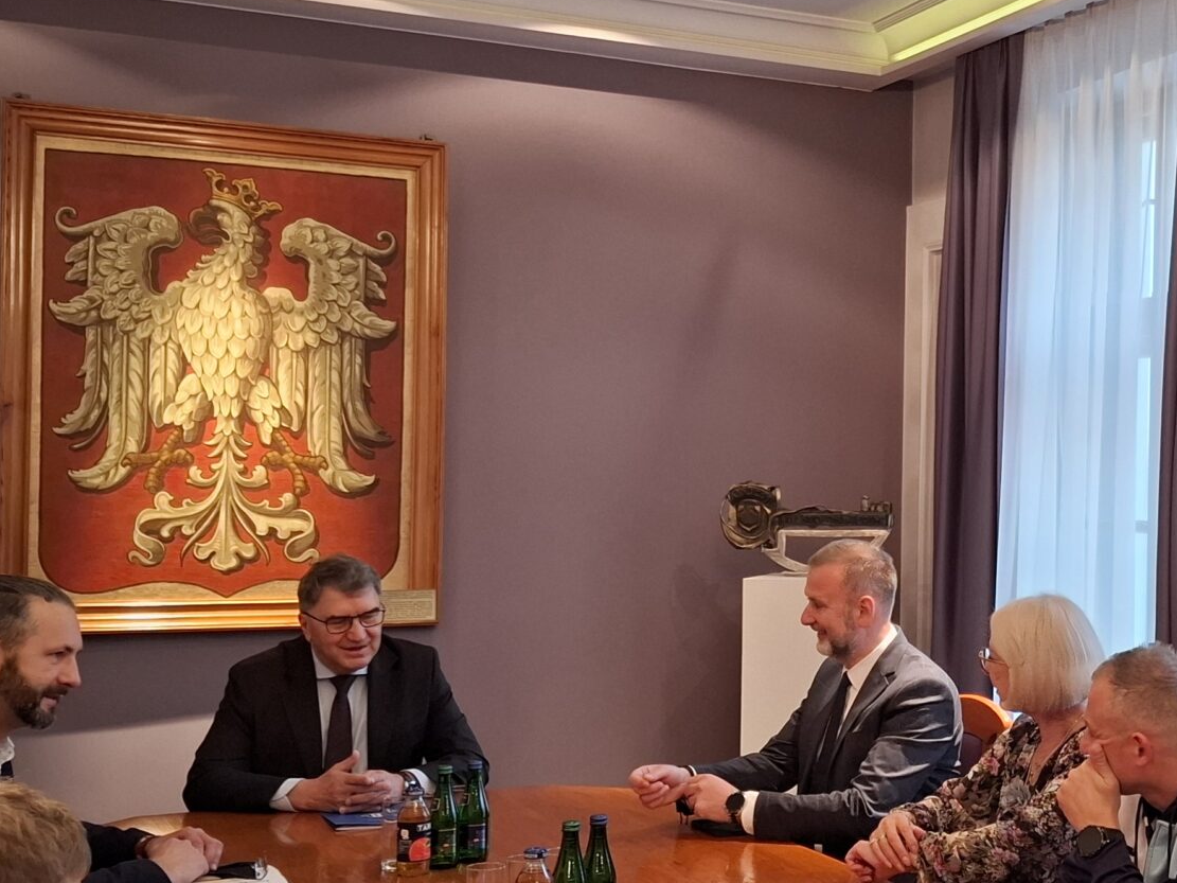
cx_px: 998
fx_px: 1802
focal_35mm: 53
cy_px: 459
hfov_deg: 34.7
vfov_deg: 27.5
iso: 250
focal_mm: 5.54
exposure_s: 1/40
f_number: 1.8
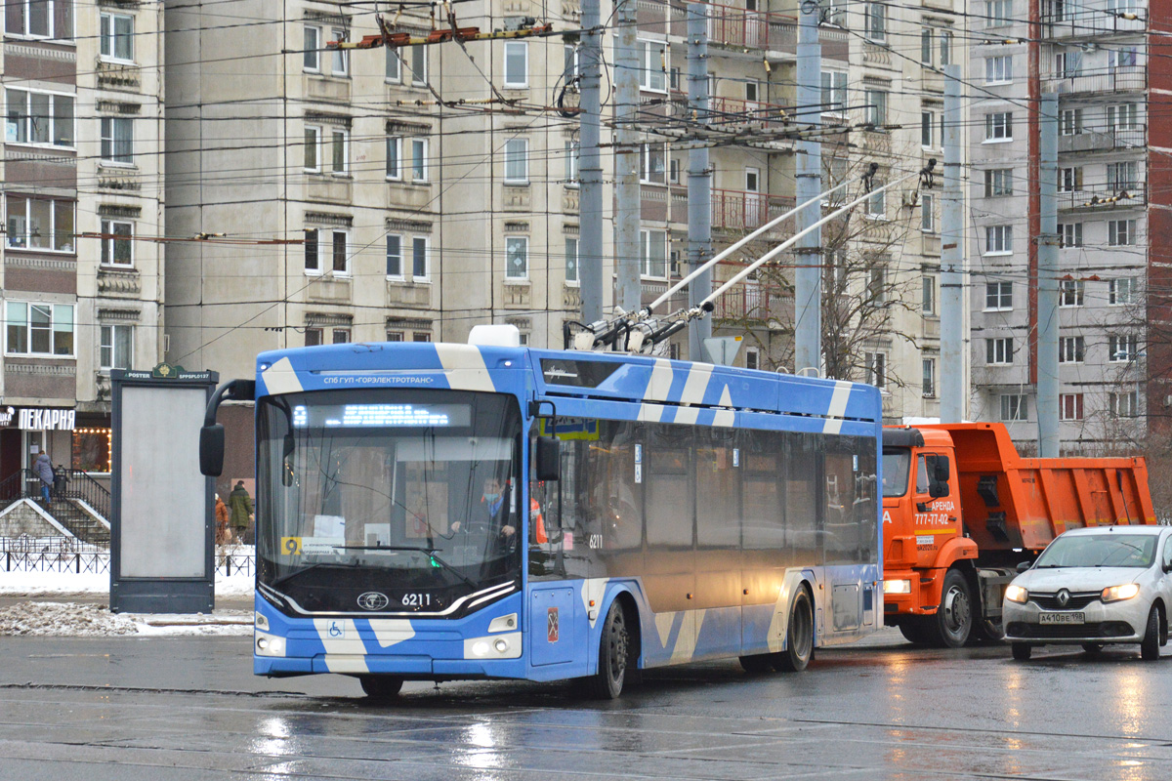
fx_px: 3418
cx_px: 586
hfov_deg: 19.5
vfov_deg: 13.0
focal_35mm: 105
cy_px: 390
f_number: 5.6
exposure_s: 1/320
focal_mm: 70
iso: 800
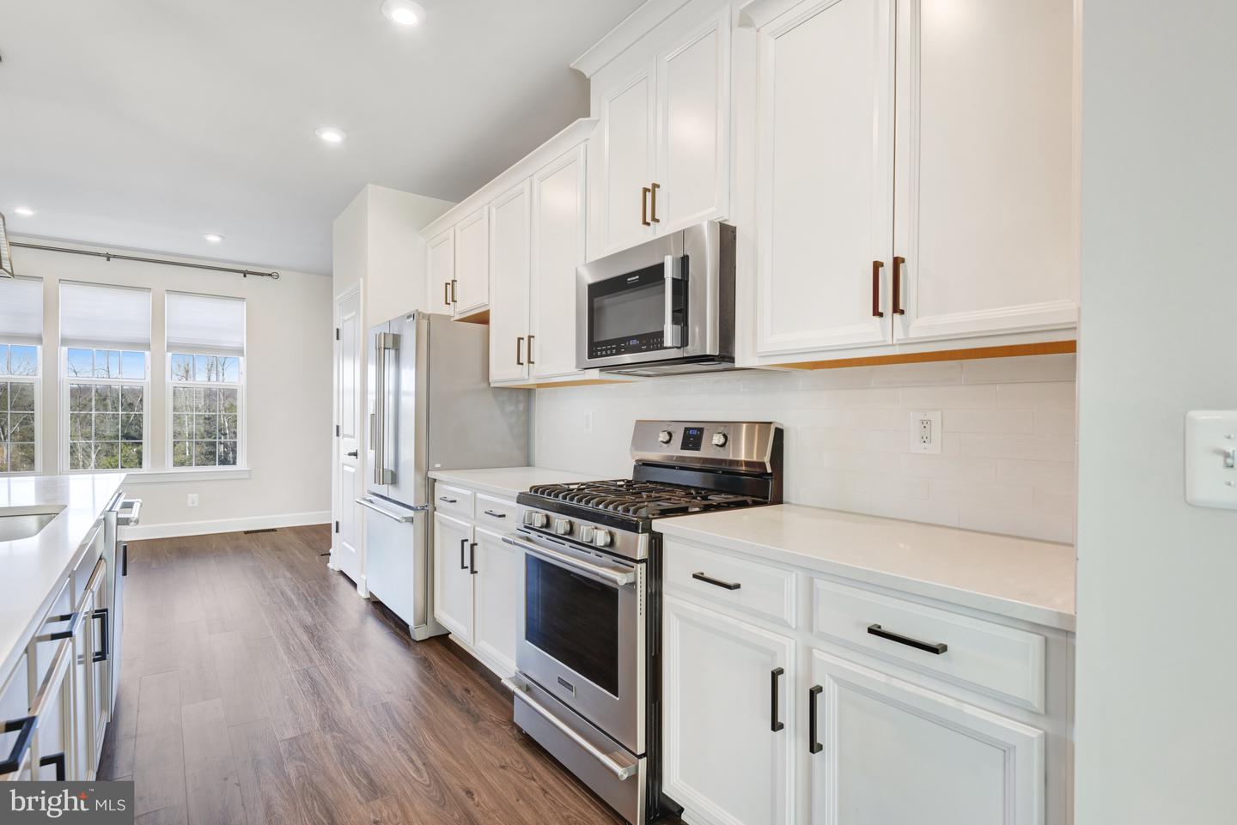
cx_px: 618
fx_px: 584
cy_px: 412
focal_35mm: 17
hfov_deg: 93.3
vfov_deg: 70.5
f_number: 8
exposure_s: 1/25
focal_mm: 17
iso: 400
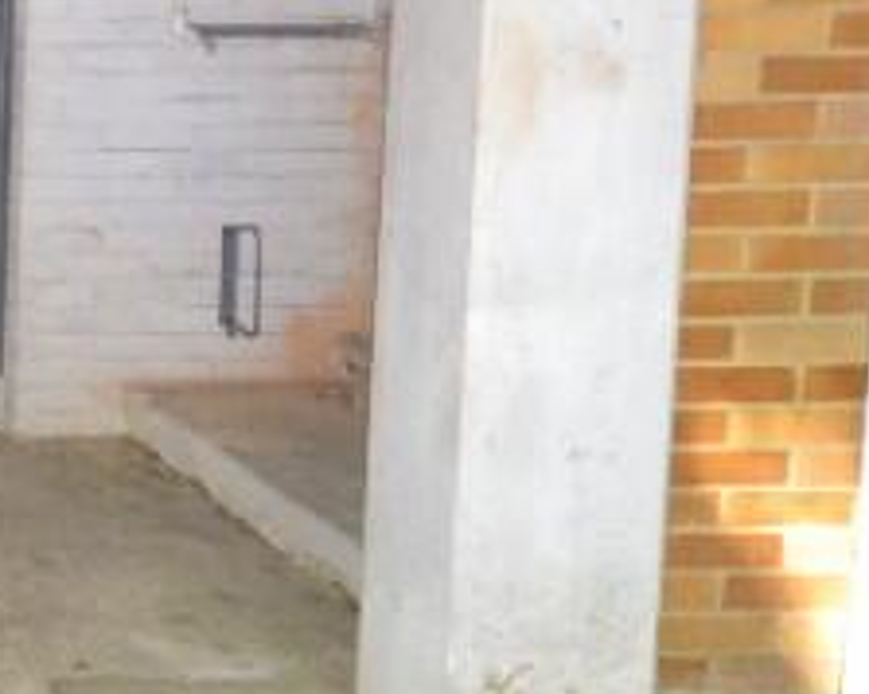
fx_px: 2163
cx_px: -713
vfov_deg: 18.1
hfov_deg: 17.9
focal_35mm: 84
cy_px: 166
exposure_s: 1/60
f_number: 4.5
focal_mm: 13
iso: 2000
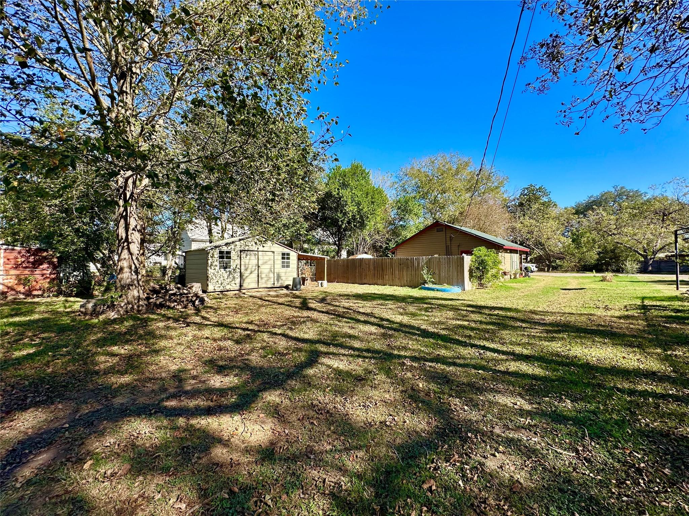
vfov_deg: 85.7
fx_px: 279
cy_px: 258
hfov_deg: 102.1
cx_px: 344
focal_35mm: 14
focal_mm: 2.22
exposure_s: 1/682
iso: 40
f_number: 2.2
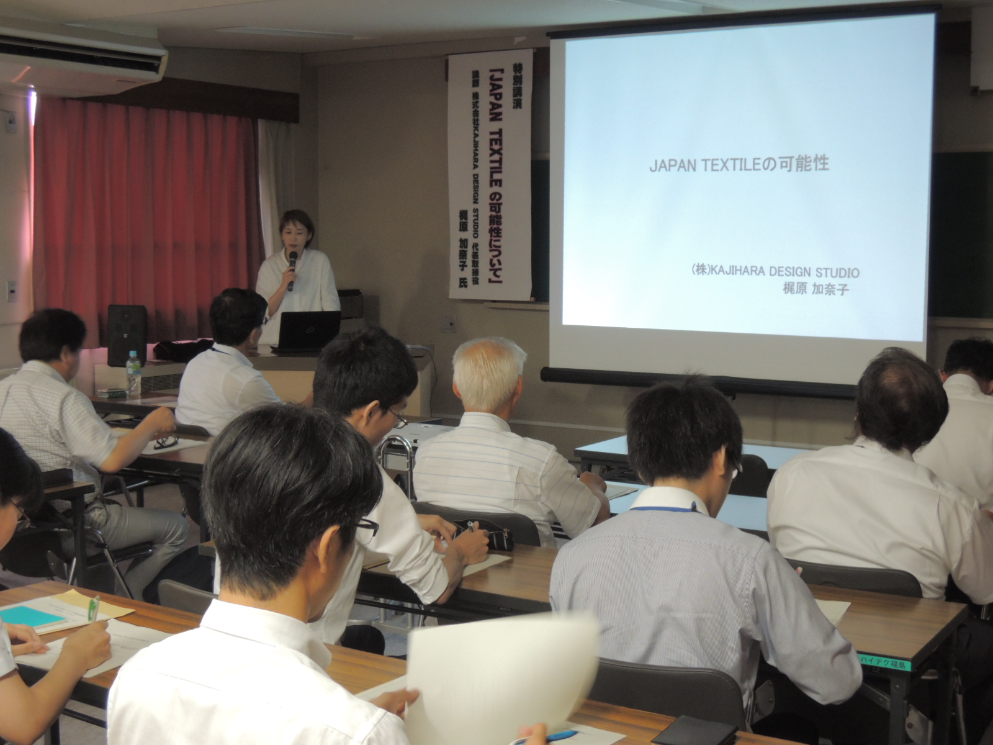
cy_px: 372
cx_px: 496
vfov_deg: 29.1
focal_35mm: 50
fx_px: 1434
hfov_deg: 38.2
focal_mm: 9
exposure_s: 1/25
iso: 400
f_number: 3.7
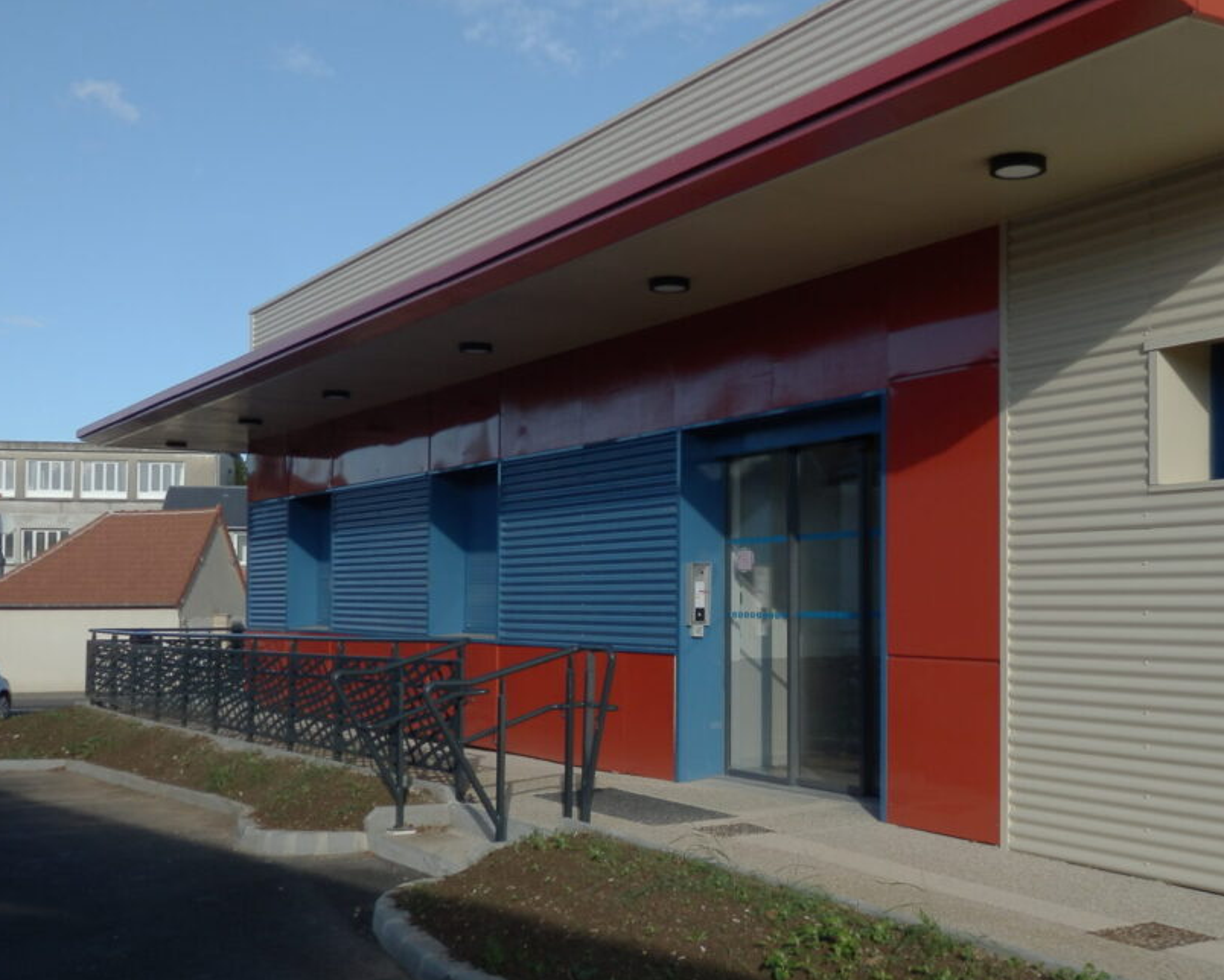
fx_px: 1486
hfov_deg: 44.5
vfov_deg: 36.5
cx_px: 740
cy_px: 546
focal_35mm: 41
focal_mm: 6
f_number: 3.4
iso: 80
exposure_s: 1/800
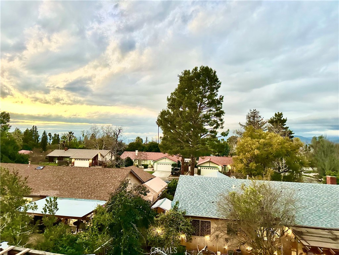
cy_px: 128
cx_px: 170
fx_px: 235
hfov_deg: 71.6
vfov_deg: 56.8
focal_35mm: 24
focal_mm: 6.86
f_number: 1.78
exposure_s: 1/60
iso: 640
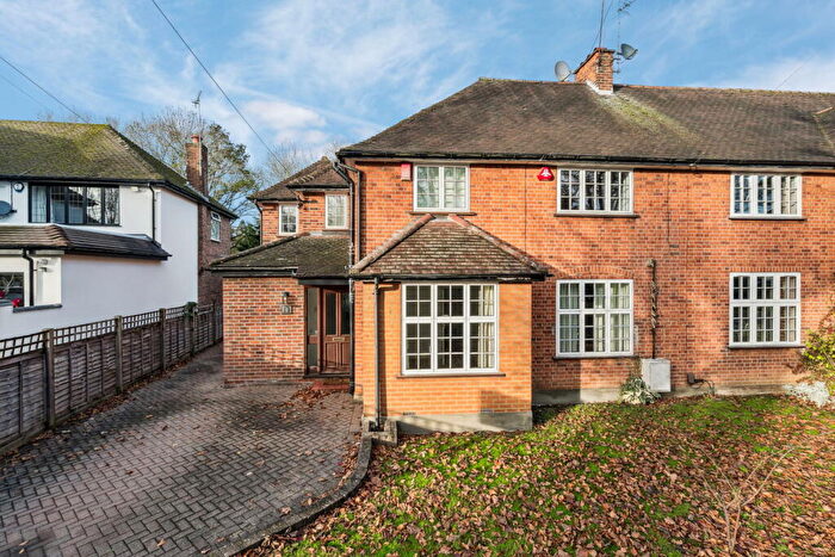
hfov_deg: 96.7
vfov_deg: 73.8
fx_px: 371
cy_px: 278
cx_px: 418
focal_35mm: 16
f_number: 8
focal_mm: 16
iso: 320
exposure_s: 1/160
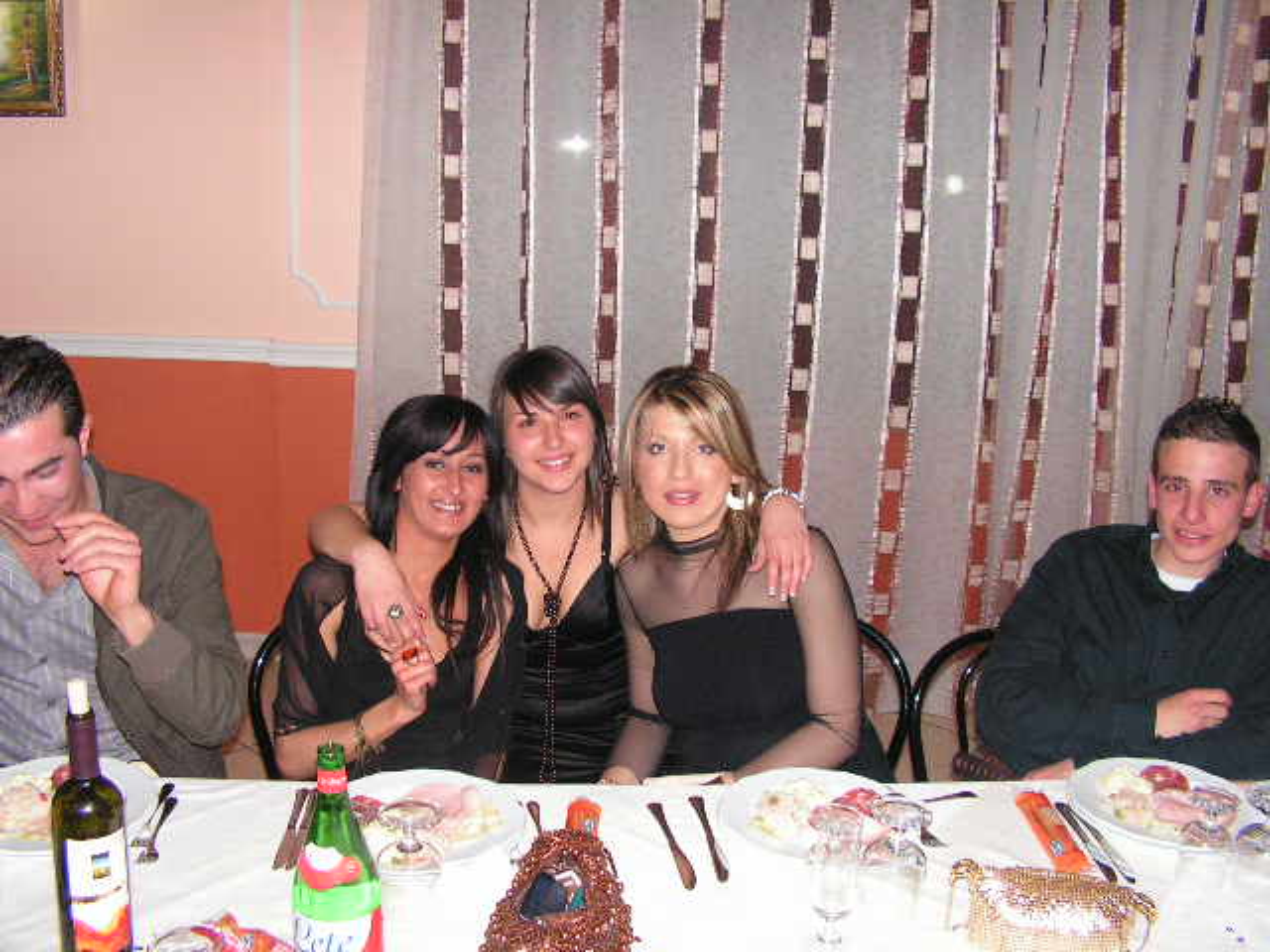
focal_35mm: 36
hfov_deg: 51.4
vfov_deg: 39.7
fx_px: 1321
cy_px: 476
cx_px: 635
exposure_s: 1/40
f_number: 3.2
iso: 200
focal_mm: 6
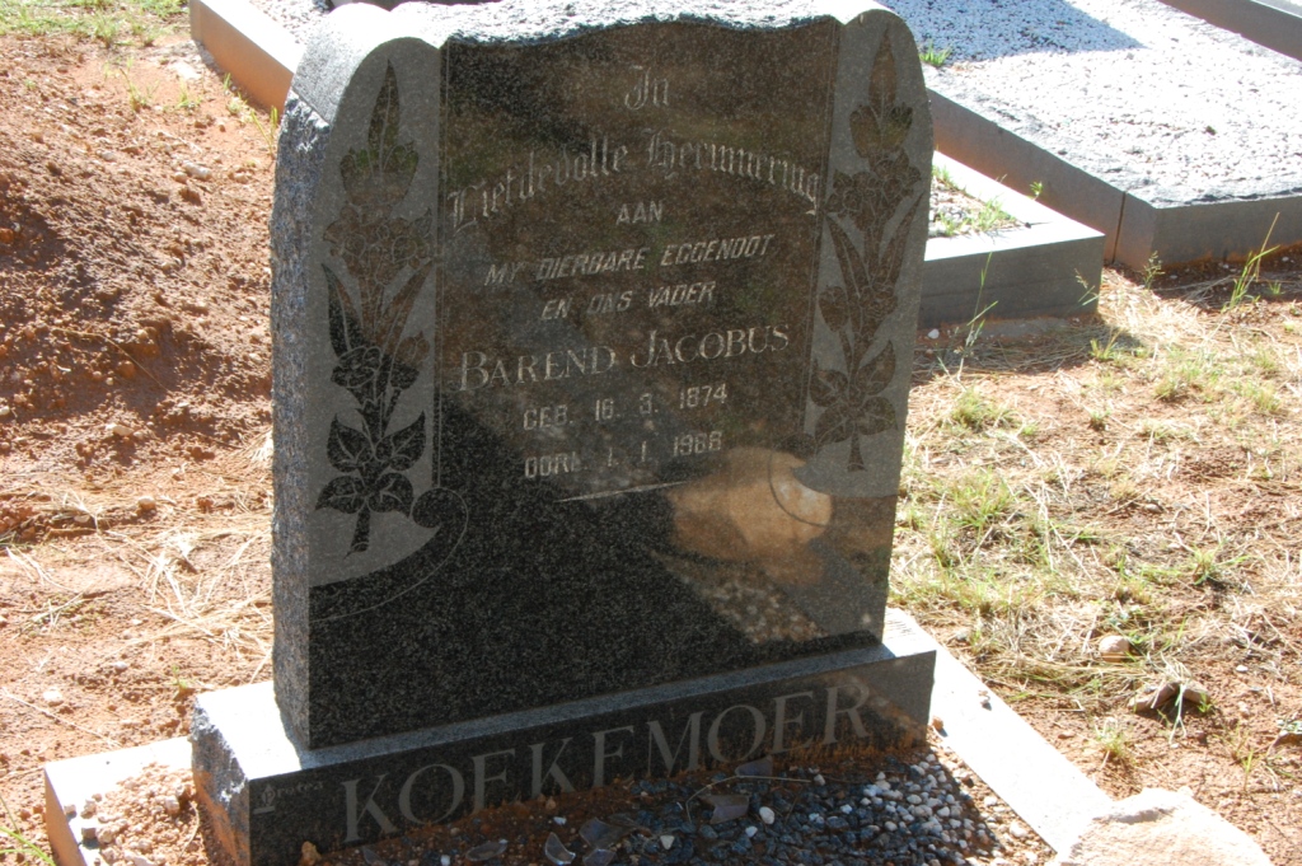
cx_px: 651
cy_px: 433
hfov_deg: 31.9
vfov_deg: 21.5
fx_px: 2277
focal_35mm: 63
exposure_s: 1/30
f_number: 22
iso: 640
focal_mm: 42
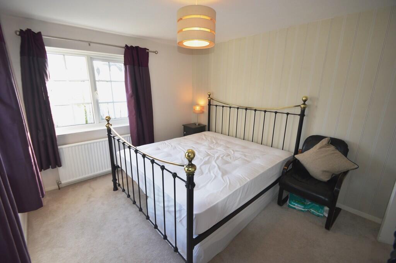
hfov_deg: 100.4
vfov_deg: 77.2
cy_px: 132
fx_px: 165
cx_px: 198
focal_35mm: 15
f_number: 4
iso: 400
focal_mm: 10
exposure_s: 1/100
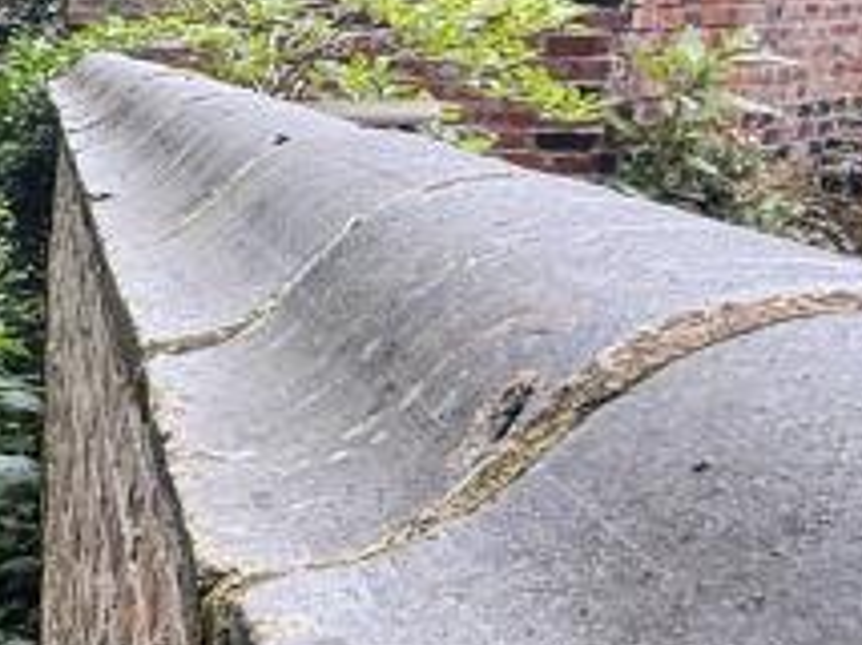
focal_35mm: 67
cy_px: 282
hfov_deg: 16.8
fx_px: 1667
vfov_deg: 21.9
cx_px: -1039
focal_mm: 2.22
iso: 50
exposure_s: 1/99
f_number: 2.2
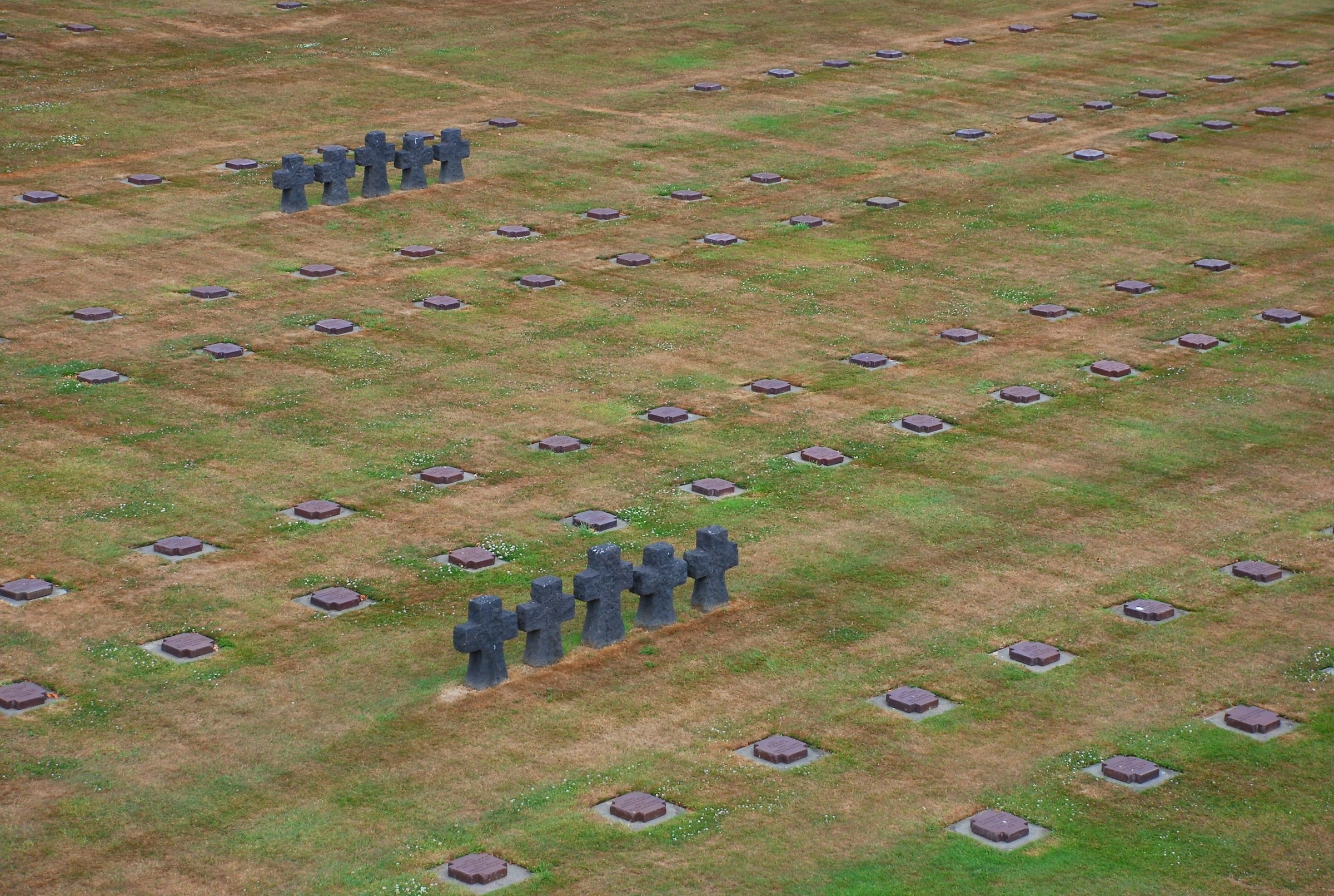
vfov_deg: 14.8
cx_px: 667
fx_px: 3453
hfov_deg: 21.9
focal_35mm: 93
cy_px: 448
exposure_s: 1/400
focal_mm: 62
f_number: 5.3
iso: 200
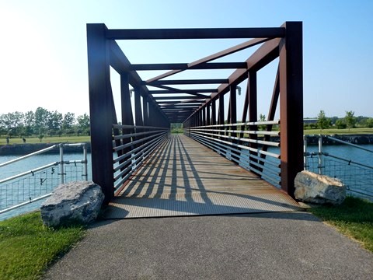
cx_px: 186
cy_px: 140
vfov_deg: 56.8
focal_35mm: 24
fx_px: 259
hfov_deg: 71.6
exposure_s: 1/800
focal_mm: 4.3
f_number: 4.1
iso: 125
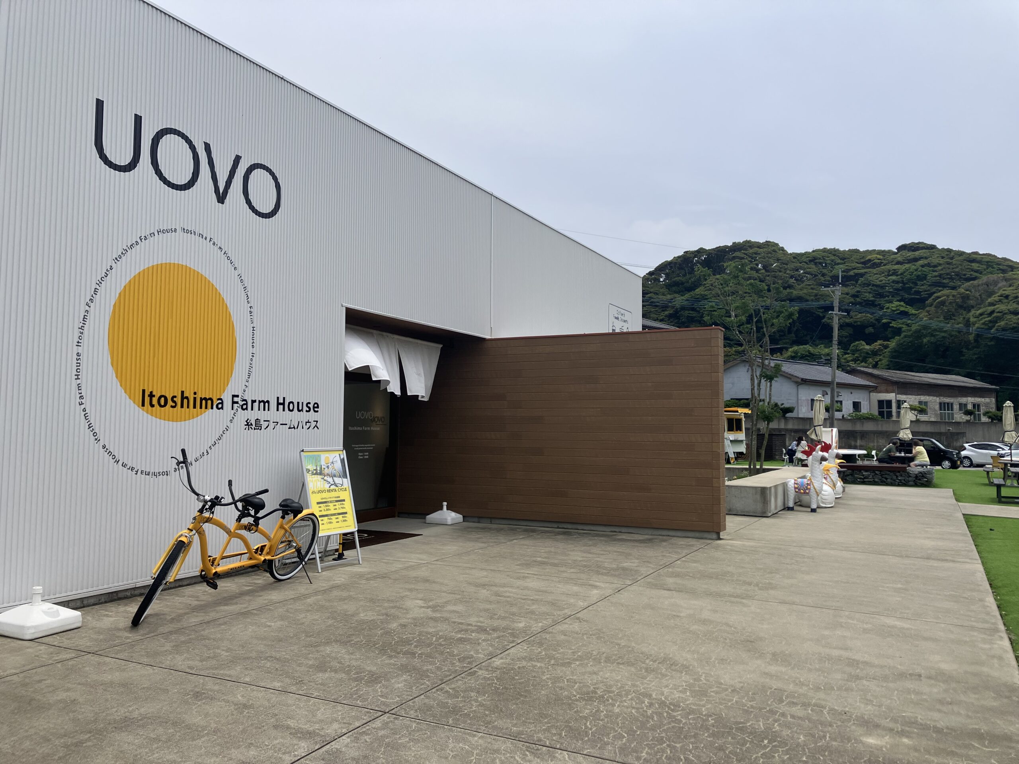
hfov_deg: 63.4
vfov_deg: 49.7
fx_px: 824
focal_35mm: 28
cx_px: 510
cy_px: 382
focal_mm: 3.99
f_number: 1.8
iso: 32
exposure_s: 1/2857
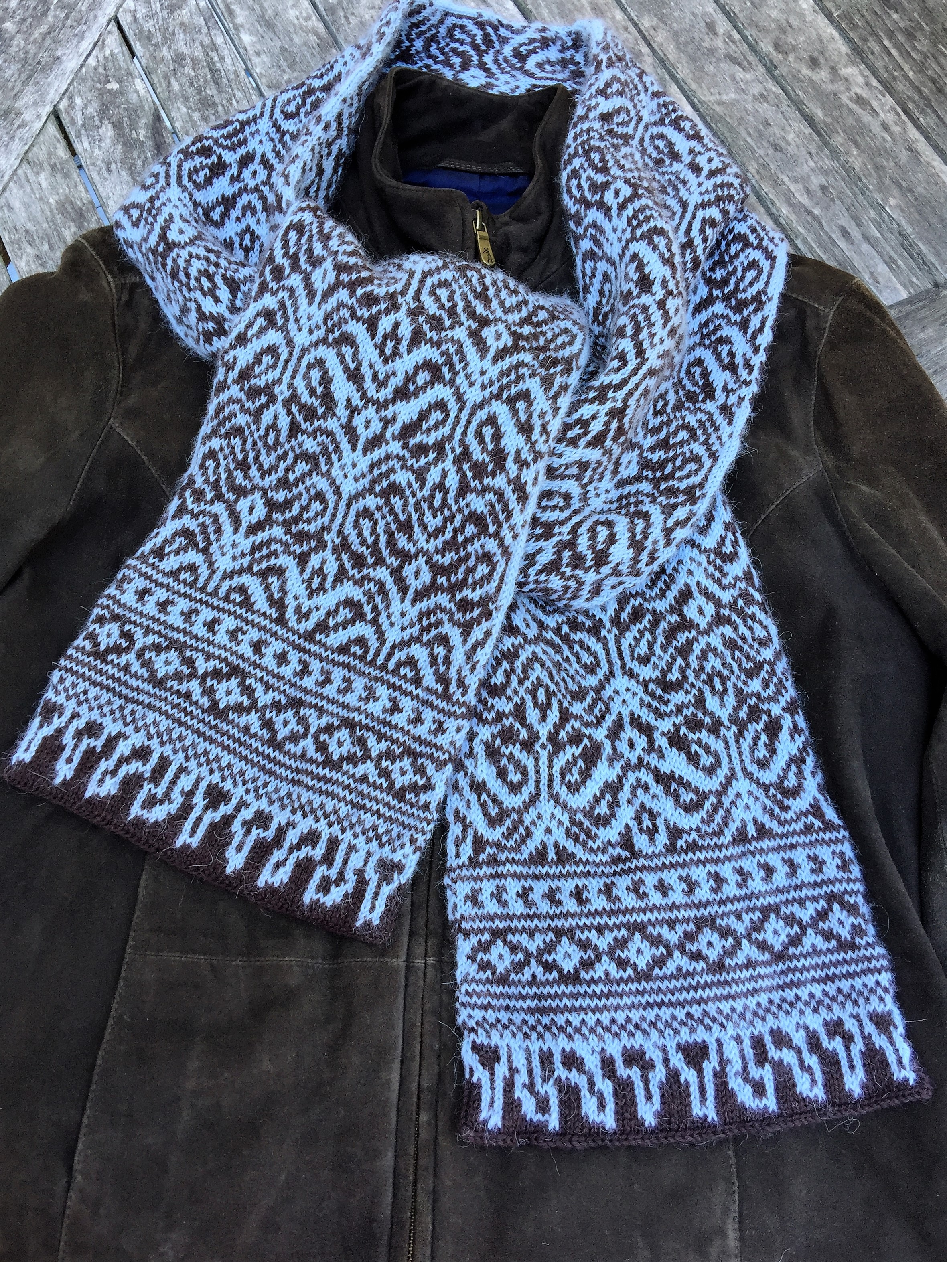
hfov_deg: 48.2
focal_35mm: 29
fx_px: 1058
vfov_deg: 61.7
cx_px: 474
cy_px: 631
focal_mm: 4.15
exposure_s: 1/60
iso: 32
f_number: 2.2
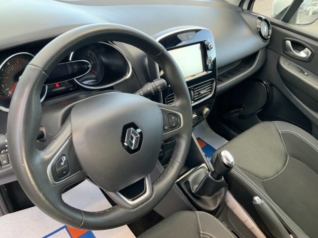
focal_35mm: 29
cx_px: 159
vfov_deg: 48.2
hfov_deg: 61.7
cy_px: 119
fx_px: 266
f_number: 1.8
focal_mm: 3
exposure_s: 1/50
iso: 64
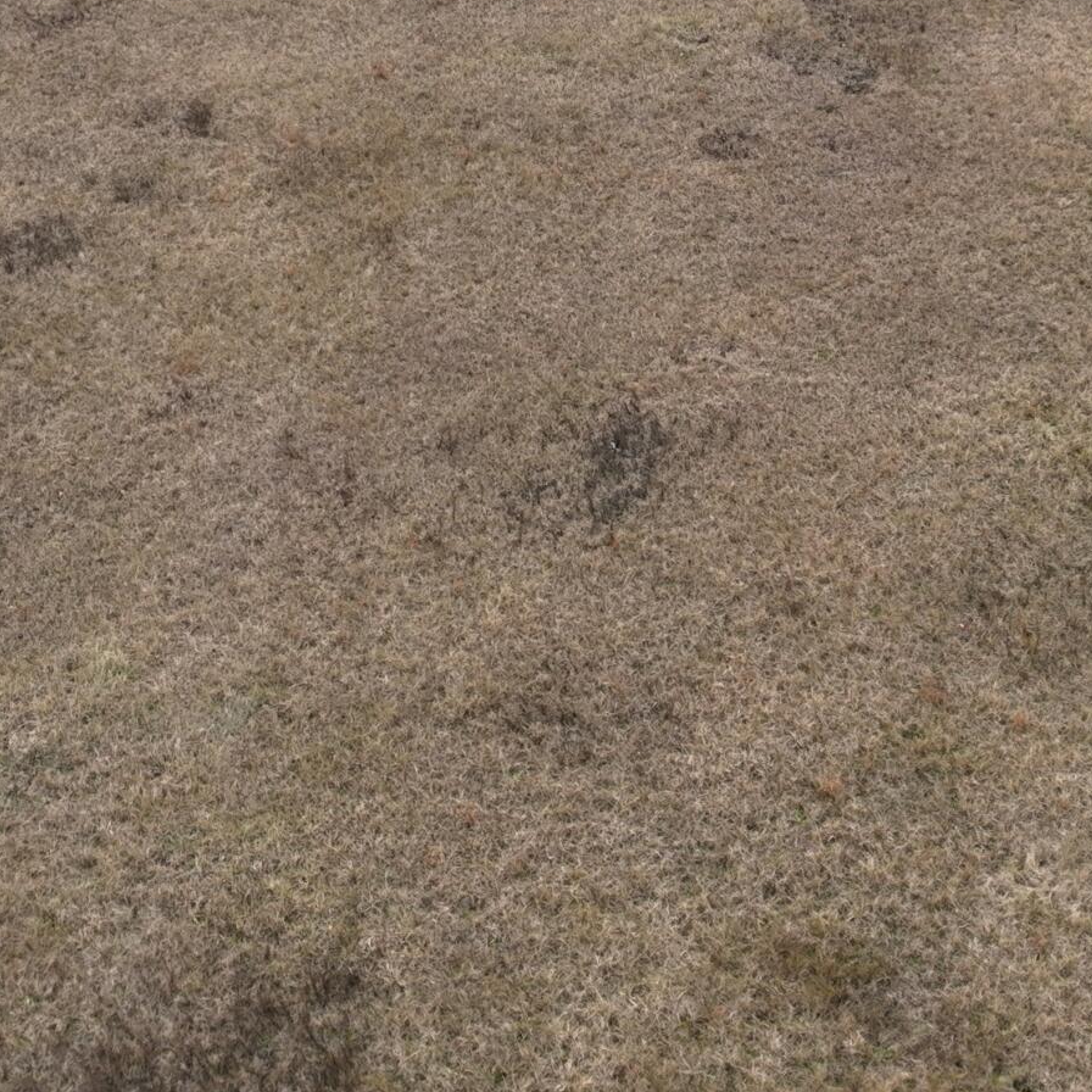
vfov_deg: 23.3
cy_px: -14
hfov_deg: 23.9
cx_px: 887
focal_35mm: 71
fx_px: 2534
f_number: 2.8
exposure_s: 1/120
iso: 120
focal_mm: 12.29
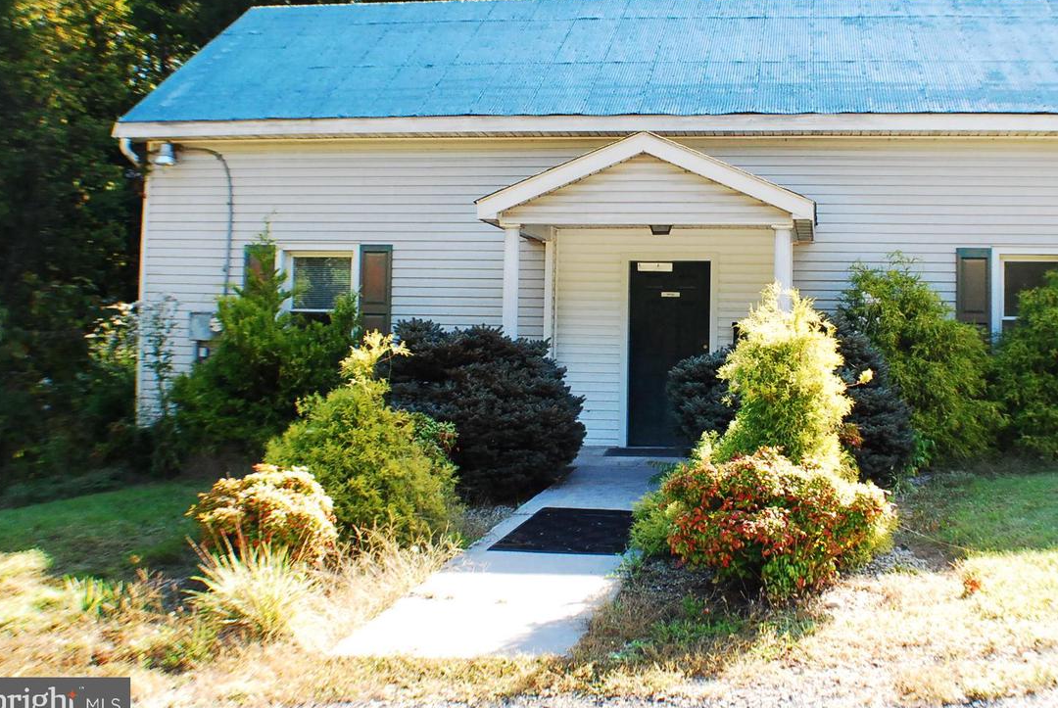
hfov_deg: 35.3
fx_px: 1648
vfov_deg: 24.2
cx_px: 683
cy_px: 256
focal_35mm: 56
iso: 1000
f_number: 8
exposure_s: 1/400
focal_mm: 28
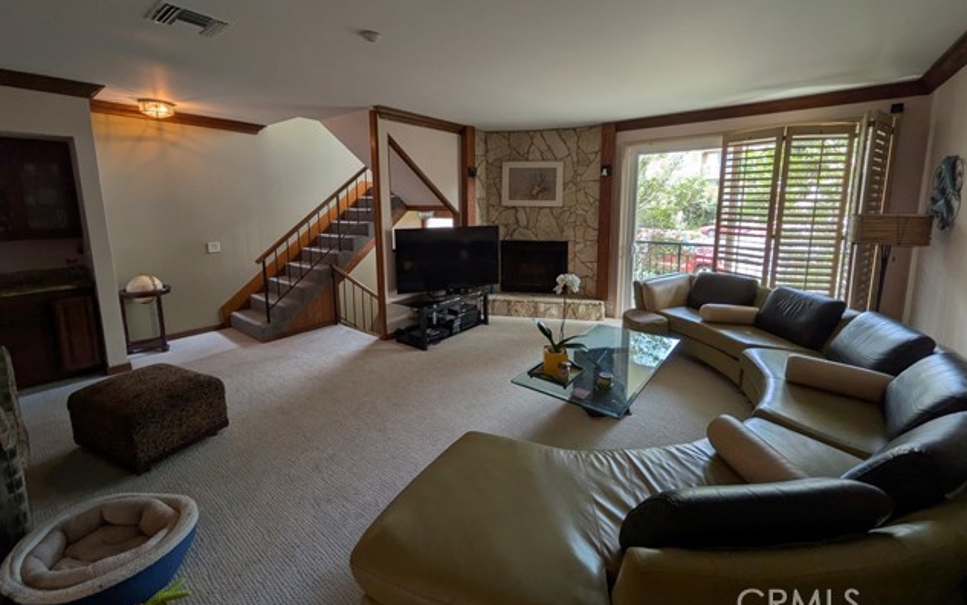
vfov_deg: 74.4
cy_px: 258
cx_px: 483
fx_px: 395
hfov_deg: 101.4
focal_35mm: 15
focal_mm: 1.85
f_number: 2.2
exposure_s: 1/40
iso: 57
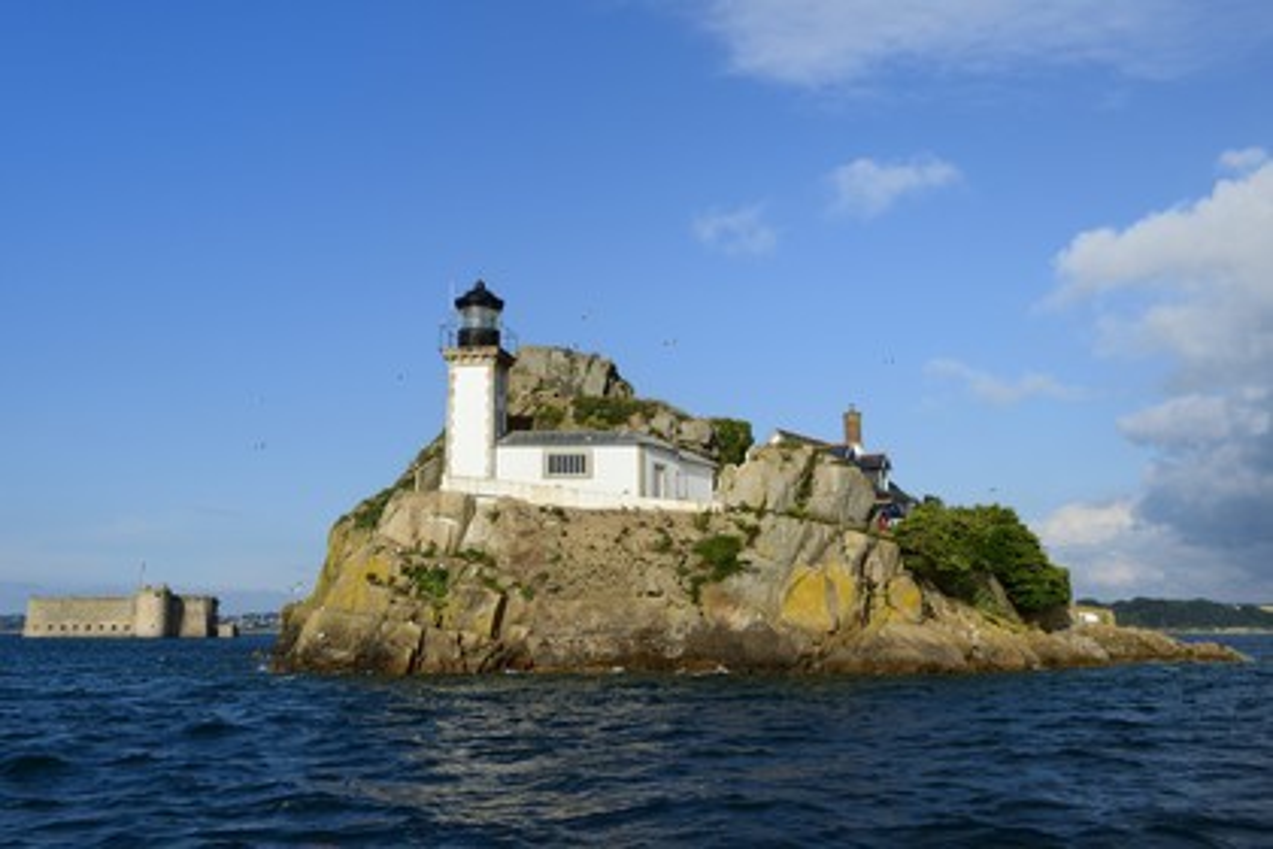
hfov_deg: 58.7
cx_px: 636
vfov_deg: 41.1
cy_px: 424
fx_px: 1131
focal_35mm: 32
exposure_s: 1/1250
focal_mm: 32
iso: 400
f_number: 10
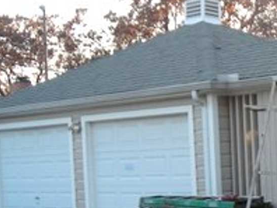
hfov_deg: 20.1
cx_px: 324
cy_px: 119
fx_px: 736
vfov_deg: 16.1
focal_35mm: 92
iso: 50
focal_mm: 6.3
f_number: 3.2
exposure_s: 1/75.6
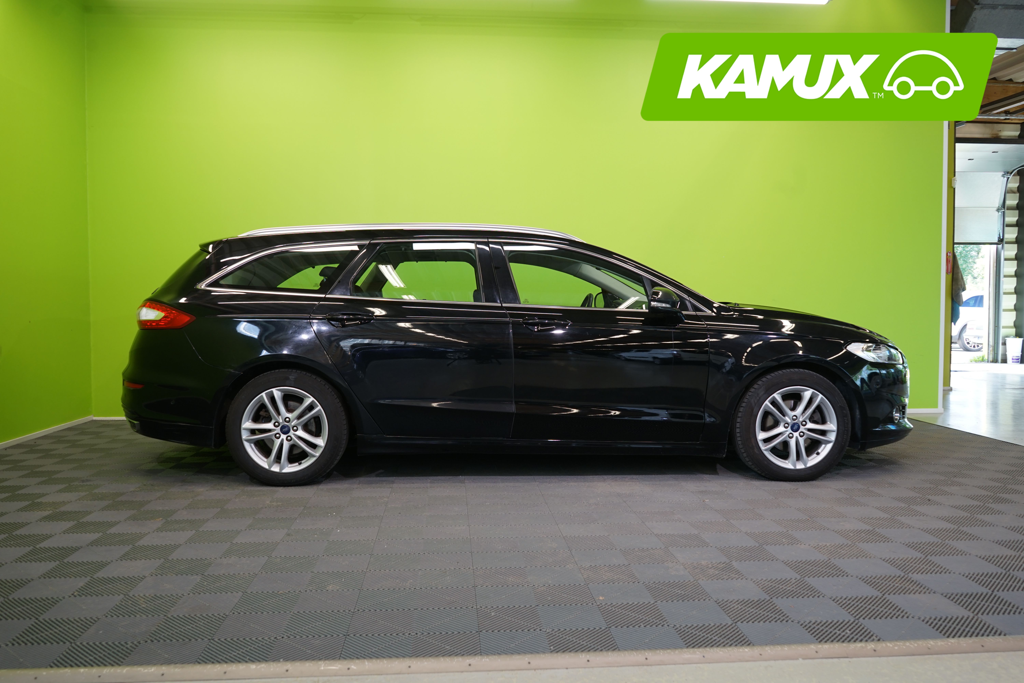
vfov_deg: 45.0
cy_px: 342
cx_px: 512
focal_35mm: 29
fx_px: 825
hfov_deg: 63.7
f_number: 6.3
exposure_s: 1/30
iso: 400
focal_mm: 29
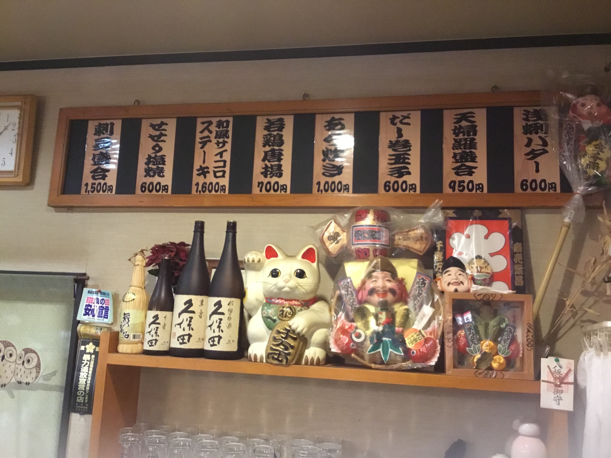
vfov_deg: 45.4
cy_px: 229
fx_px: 547
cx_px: 306
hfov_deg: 58.4
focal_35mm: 31
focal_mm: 3.3
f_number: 2.4
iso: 320
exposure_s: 1/15
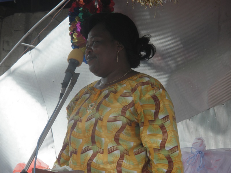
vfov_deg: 10.0
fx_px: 988
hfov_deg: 13.3
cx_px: 116
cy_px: 86
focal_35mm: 148
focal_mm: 25.8
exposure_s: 1/160
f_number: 5.4
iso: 64
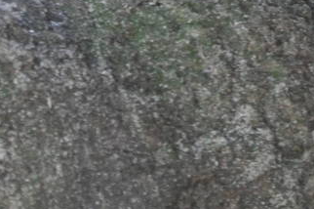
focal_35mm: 1117
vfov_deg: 1.2
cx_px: -50
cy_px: -189
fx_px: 9733
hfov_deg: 1.8
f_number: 5
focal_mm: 150
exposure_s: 1/160
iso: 1600
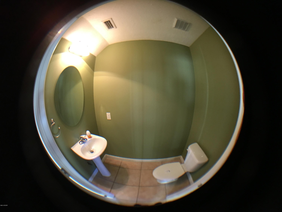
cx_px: 141
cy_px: 106
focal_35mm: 29
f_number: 2.2
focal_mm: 4.15
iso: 100
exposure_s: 1/15
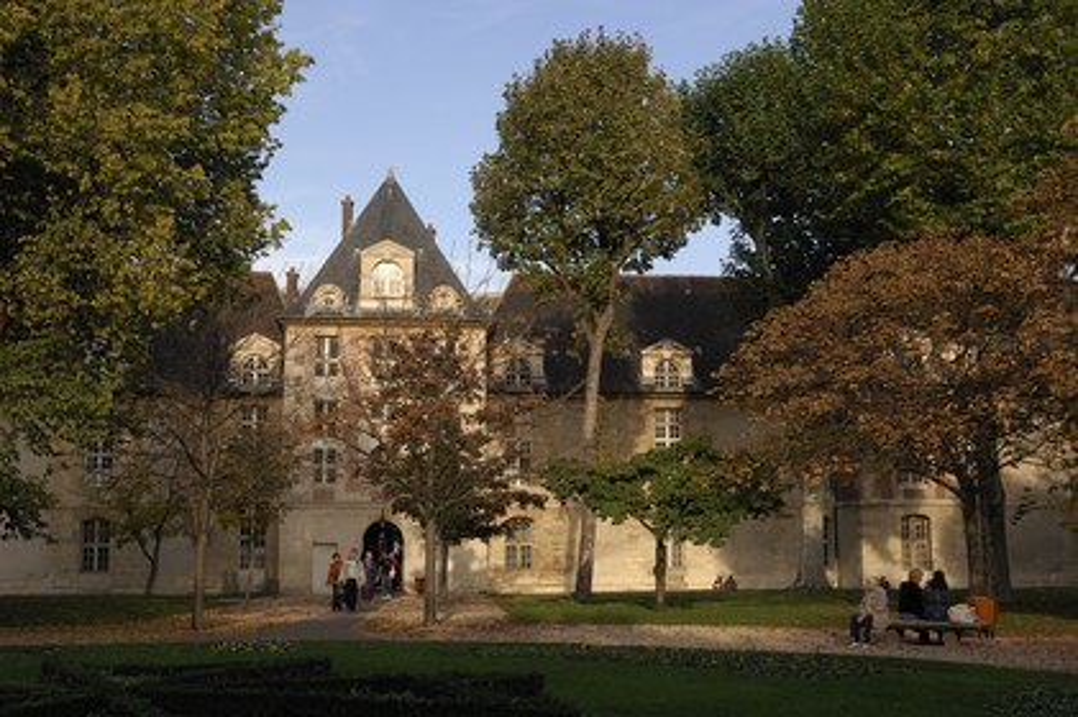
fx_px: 1257
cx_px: 539
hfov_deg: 46.4
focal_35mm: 42
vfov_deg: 31.8
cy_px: 358
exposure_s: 1/160
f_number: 7.1
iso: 160
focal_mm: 28
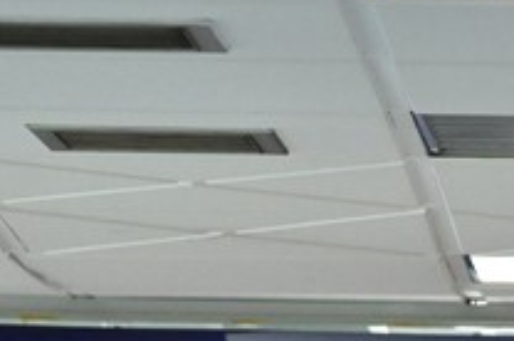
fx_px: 7898
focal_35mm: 554
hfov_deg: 3.7
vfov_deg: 2.5
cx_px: 761
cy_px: 797
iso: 8000
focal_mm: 115
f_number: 4.5
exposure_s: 1/400
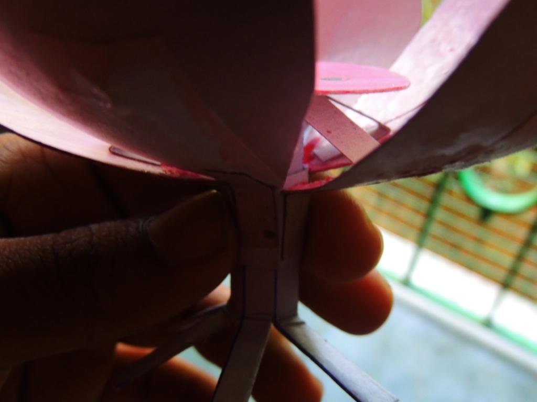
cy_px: 201
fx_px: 621
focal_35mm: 40
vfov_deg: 36.0
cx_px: 268
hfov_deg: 46.8
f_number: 3.3
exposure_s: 1/30
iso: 400
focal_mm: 7.1
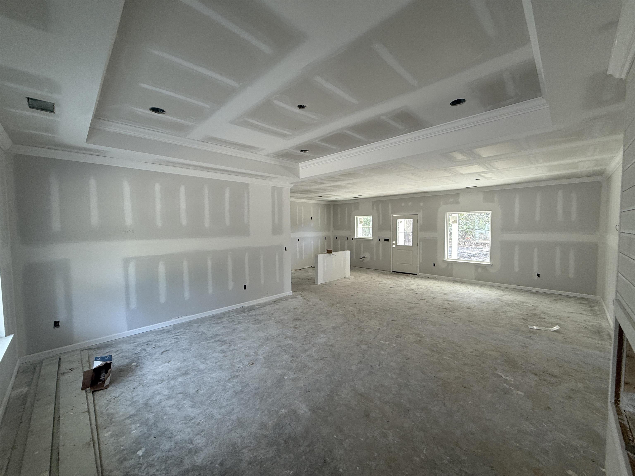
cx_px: 318
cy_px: 238
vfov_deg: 85.7
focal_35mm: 14
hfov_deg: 102.1
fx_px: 257
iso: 80
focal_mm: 2.22
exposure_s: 1/99
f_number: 2.2
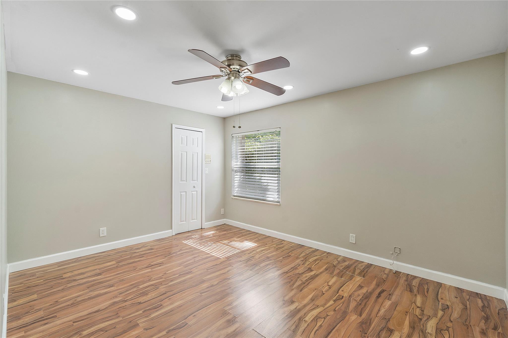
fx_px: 212
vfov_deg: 77.3
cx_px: 254
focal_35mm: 15
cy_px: 169
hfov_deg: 100.4
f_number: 11
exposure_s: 1/25
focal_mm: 10
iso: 160
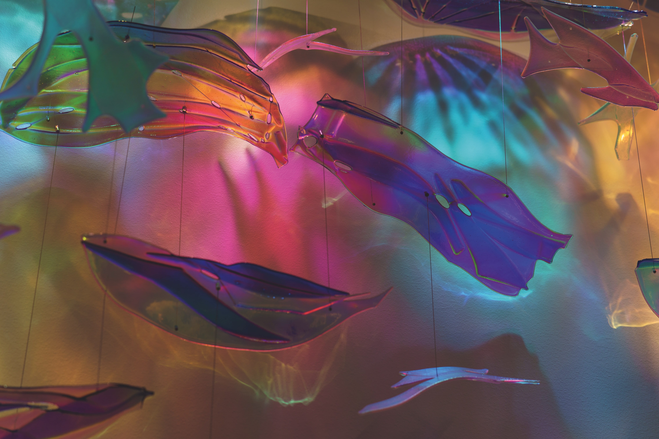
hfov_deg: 23.9
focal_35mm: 85
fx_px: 1556
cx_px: 330
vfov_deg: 16.1
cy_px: 220
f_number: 3.5
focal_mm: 85
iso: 320
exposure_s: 1/800
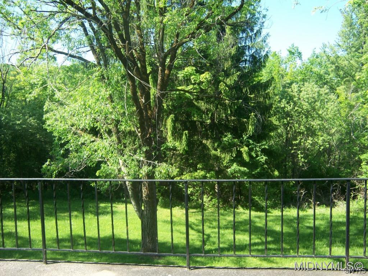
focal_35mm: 33
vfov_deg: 42.9
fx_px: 351
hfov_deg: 55.4
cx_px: 184
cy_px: 138
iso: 80
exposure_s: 1/180
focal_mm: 5.5
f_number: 3.4
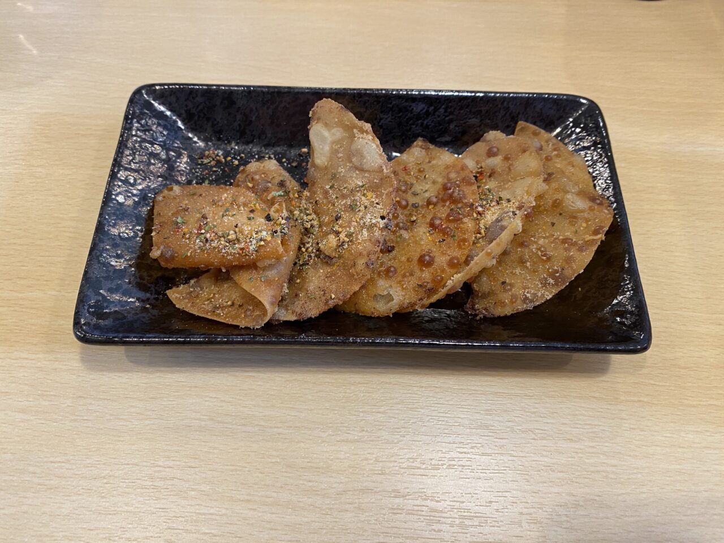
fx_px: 544
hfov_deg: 67.3
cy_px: 272
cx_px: 362
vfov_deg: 53.1
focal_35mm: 26
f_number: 1.8
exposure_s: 1/60
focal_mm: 4.25
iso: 100
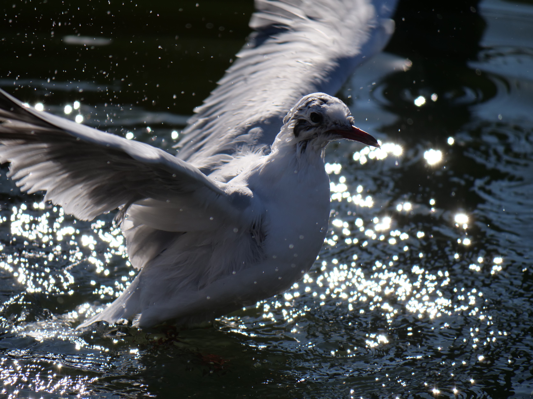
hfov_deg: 3.3
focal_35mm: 600
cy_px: 200
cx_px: 266
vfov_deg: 2.5
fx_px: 9239
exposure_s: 1/1600
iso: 200
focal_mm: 300
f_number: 5.6
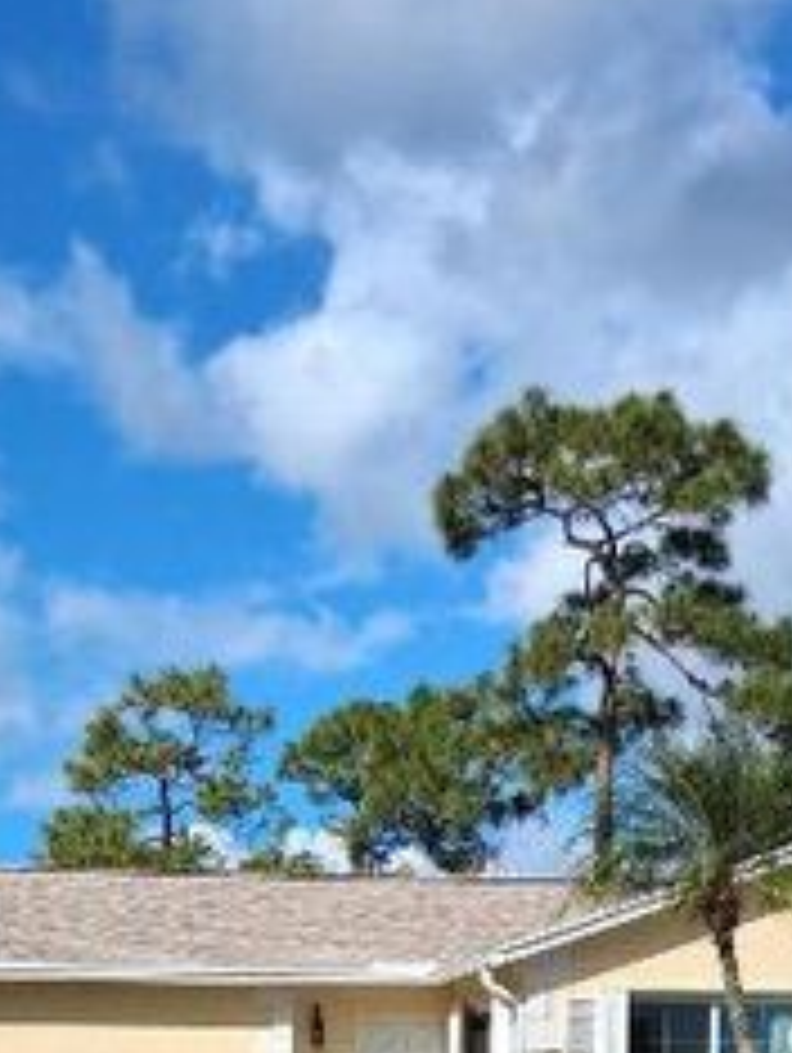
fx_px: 2253
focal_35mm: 74
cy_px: 1379
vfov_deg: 23.2
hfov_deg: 19.9
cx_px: 382
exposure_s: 1/806
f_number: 1.8
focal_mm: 3.98
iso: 25
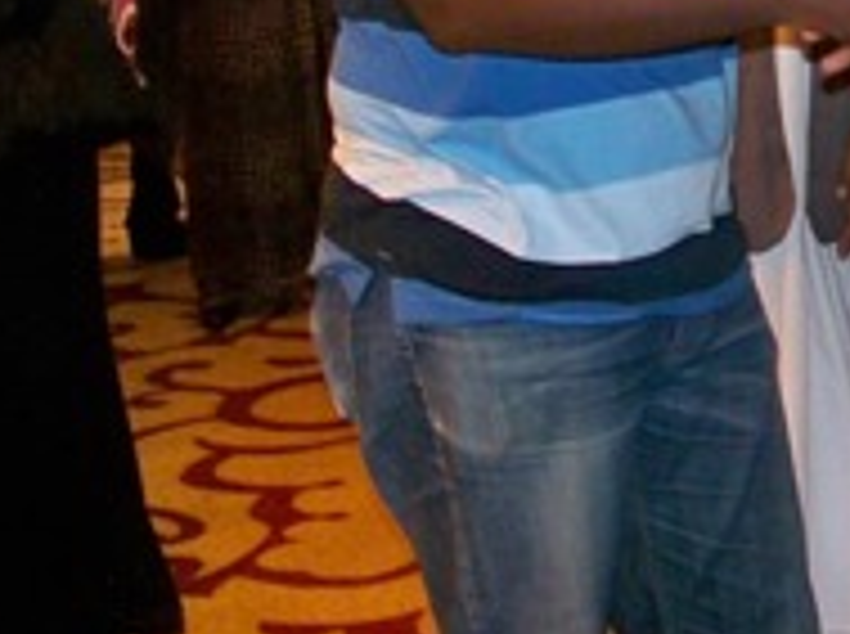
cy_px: 63
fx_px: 2745
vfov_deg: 13.1
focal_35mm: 112
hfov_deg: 17.0
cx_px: 935
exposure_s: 1/30
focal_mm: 5.85
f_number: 2.8
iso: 200
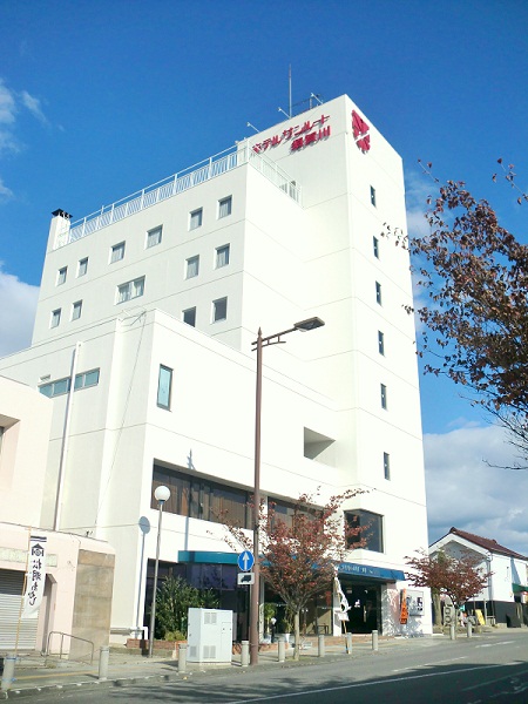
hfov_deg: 40.7
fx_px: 712
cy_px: 352
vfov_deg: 52.6
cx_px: 264
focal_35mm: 35
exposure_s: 1/500
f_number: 7.8
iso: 64
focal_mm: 6.3
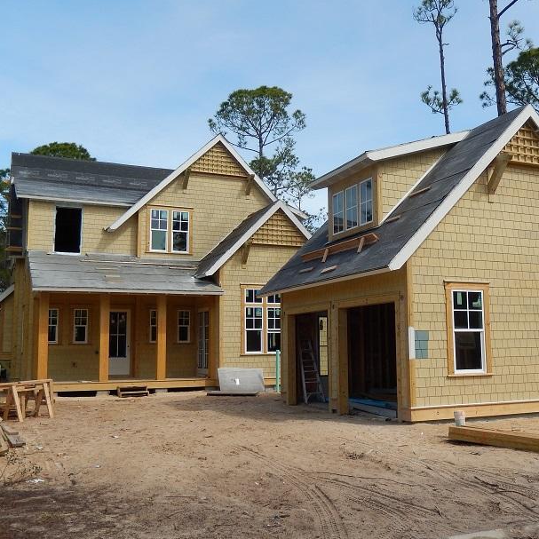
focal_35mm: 38
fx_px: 669
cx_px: 319
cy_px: 271
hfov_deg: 43.7
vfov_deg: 43.9
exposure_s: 1/1000
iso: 125
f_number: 3.8
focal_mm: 5.7
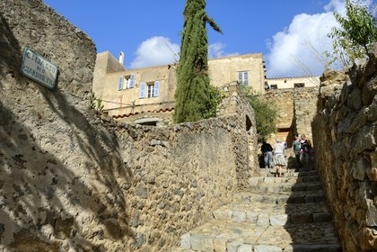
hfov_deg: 63.7
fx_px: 304
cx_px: 188
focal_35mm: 29
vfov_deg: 45.0
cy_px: 126
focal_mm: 29
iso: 200
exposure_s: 1/250
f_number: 13
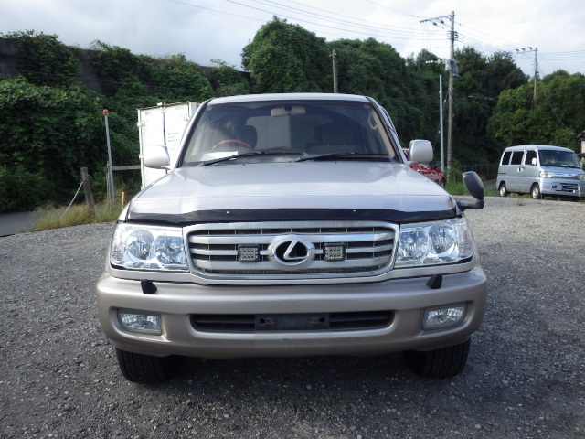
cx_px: 292
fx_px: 524
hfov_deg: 58.4
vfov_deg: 45.4
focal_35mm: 31
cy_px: 220
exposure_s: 1/400
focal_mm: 5.5
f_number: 3.1
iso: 125
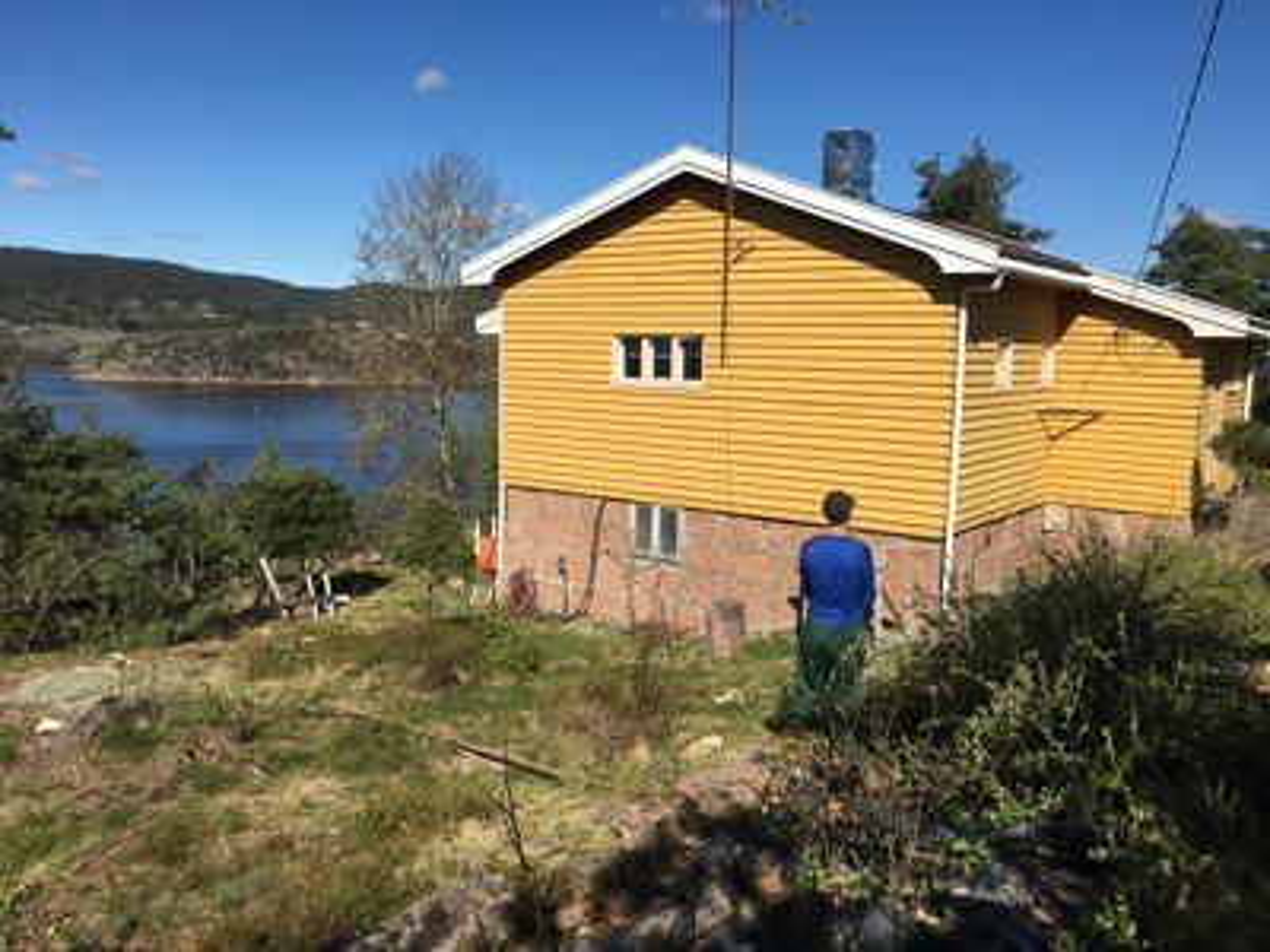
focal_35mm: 29
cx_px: 635
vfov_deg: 48.2
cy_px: 476
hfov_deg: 61.7
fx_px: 1064
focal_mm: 4.15
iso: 25
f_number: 2.2
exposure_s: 1/2137
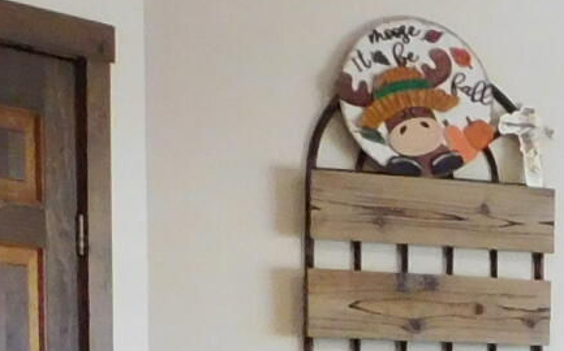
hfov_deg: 11.4
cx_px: 1045
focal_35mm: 169
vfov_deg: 7.3
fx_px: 2596
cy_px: 800
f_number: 3
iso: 360
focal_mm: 4
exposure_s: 1/30
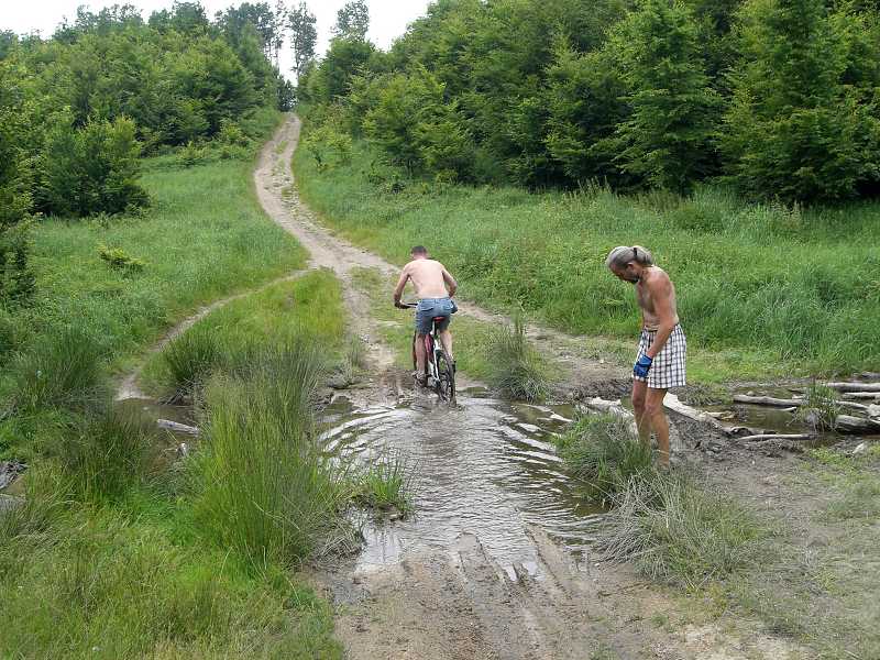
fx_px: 966
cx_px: 440
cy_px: 330
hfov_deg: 49.0
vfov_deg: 37.7
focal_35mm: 38
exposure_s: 1/200
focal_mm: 6.3
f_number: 4.4
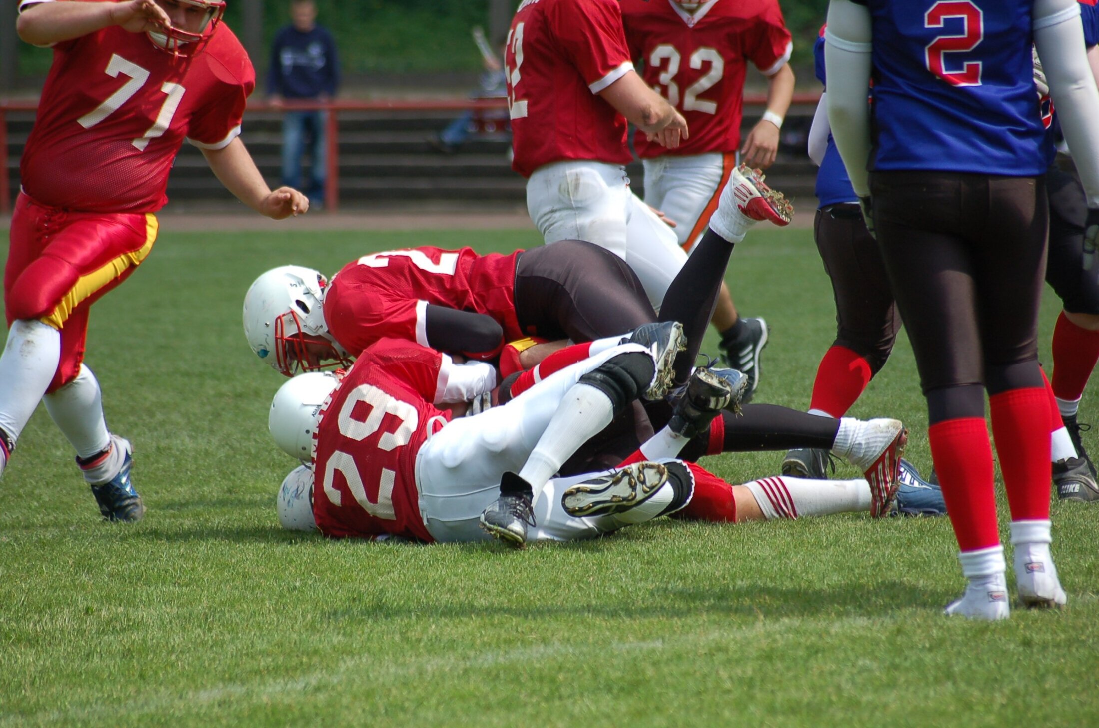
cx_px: 550
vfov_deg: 4.1
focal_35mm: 330
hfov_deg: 6.3
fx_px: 10055
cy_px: 364
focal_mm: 220
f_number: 5.3
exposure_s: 1/1000
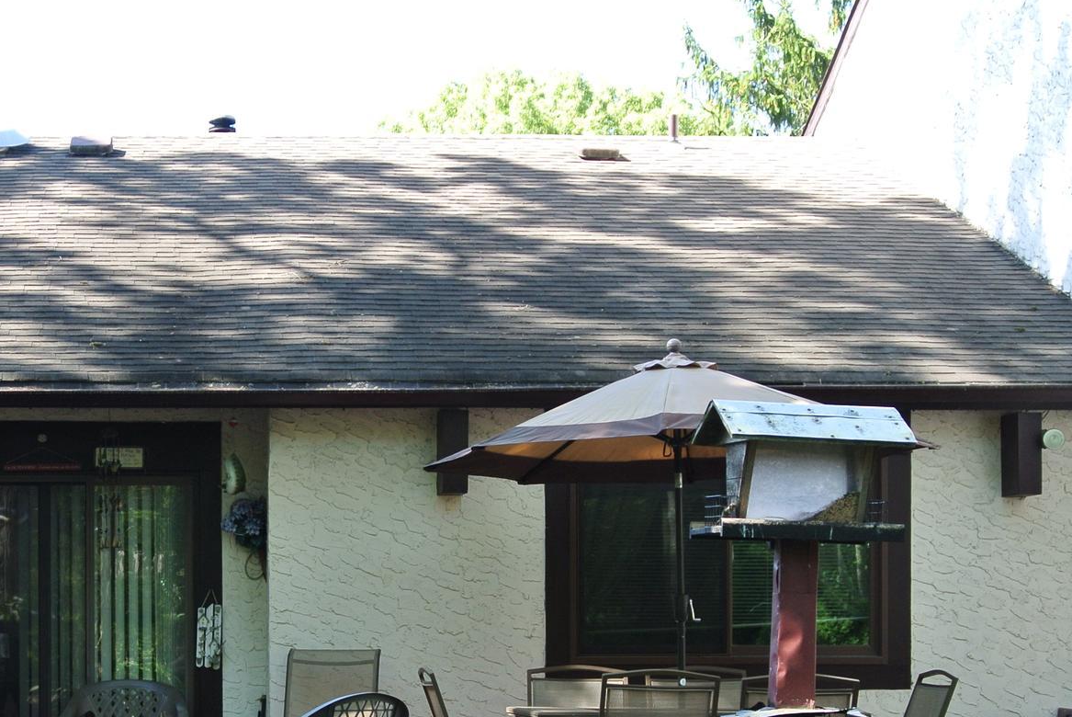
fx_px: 2354
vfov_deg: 17.1
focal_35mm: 79
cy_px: 626
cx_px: 322
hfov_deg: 25.5
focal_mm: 16.9
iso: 100
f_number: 4.5
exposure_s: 1/80
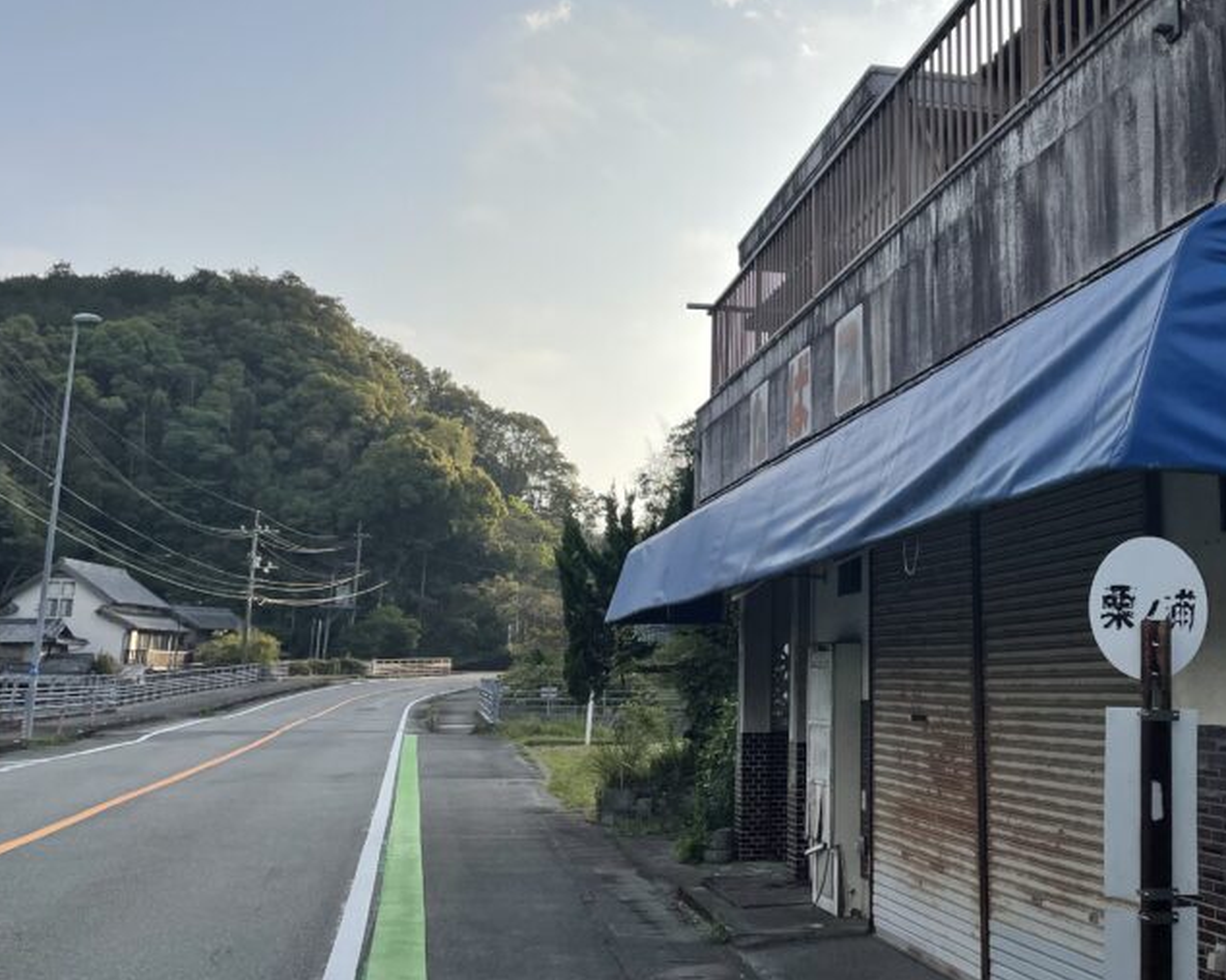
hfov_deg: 44.1
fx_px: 1487
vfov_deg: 36.3
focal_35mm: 41
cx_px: 818
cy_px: 365
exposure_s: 1/4132
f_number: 1.6
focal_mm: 4.2
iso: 32
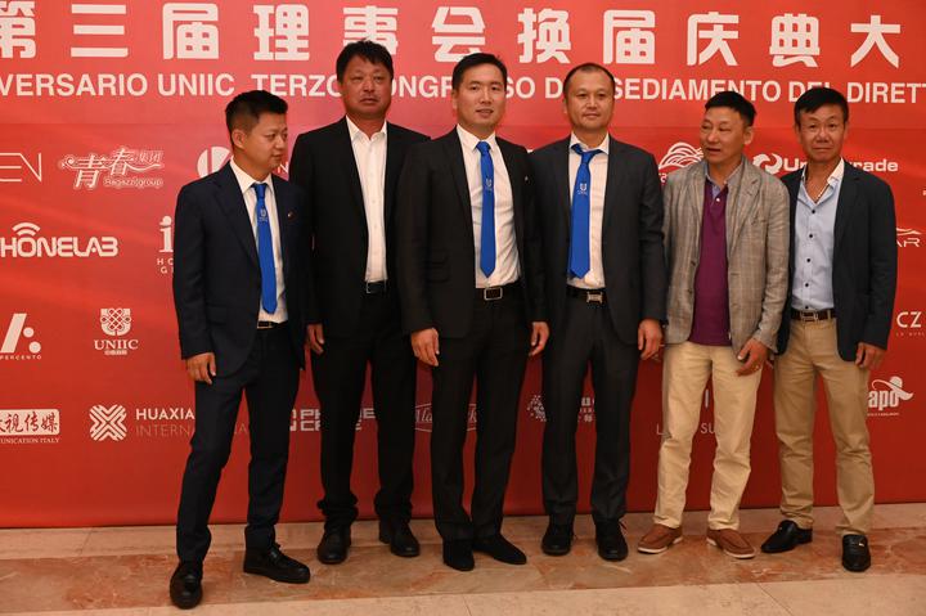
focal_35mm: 49
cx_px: 463
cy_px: 308
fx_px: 1259
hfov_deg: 40.4
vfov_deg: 27.5
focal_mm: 49
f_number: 5.6
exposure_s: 1/160
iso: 6400
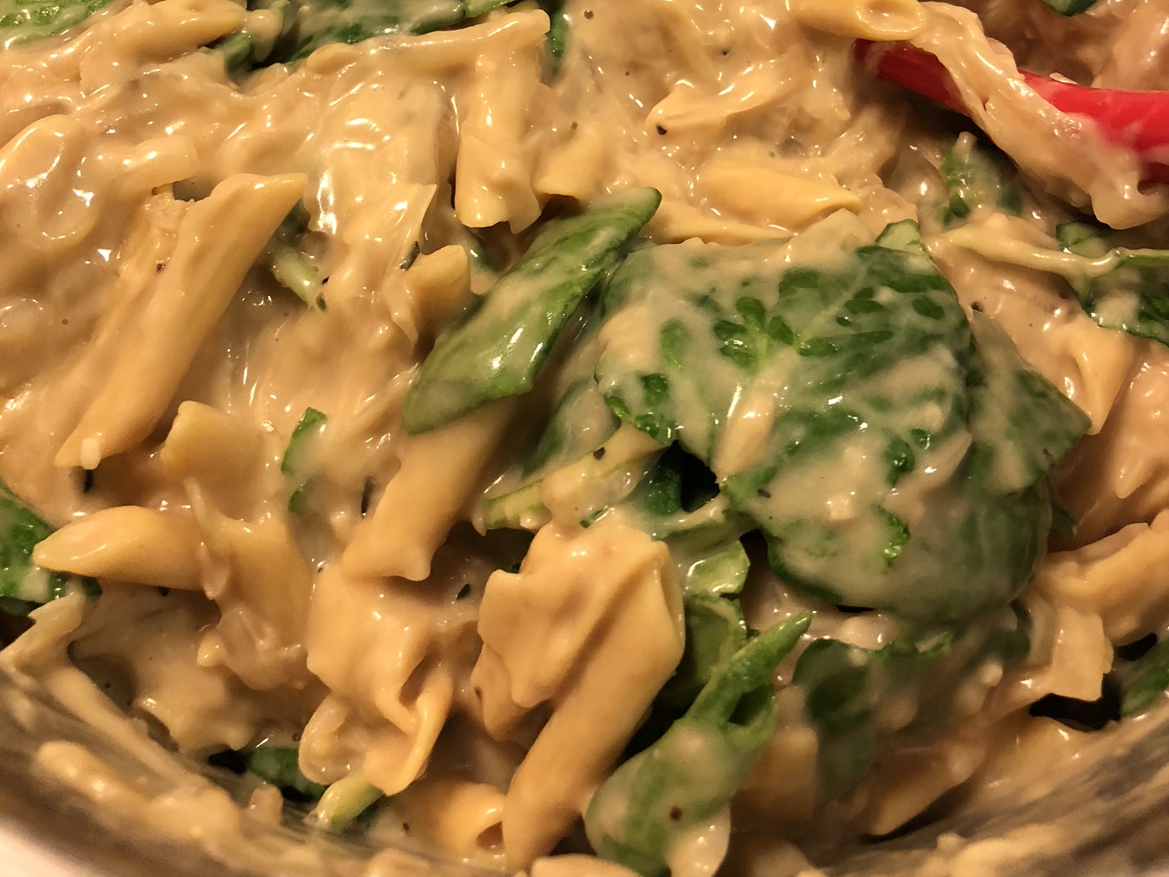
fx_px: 1283
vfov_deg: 35.8
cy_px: 115
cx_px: 593
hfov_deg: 49.0
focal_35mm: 38
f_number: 1.8
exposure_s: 1/15
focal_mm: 3.99
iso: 50
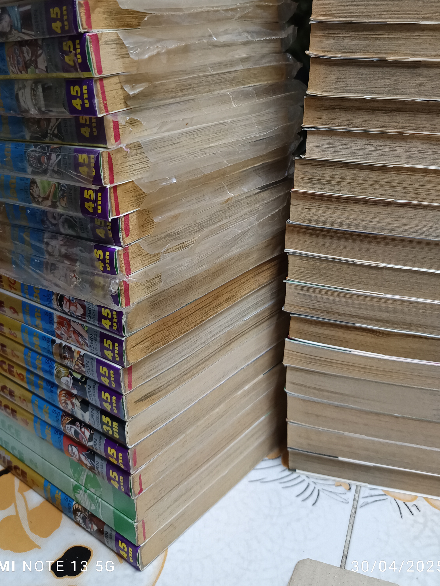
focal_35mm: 32
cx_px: 232
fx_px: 542
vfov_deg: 55.9
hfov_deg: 44.1
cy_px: 205
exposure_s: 1/25
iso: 1237
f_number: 1.7
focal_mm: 5.31
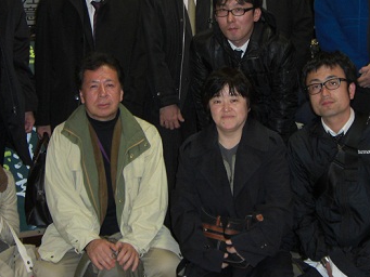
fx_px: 706
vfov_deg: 22.1
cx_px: 220
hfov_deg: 29.3
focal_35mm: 66
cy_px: 67
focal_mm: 7.9
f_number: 2.8
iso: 200
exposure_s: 1/60
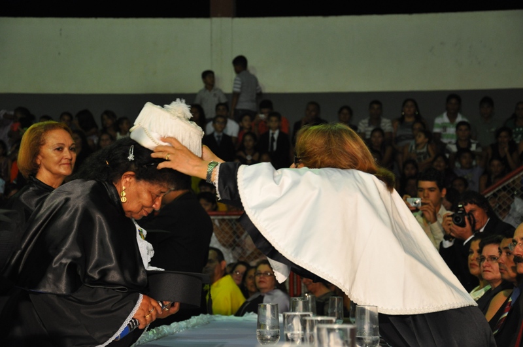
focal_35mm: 93
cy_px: 174
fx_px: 1349
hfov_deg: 21.9
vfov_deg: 14.7
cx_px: 262
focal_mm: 62
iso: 800
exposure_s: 1/30
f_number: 5.3
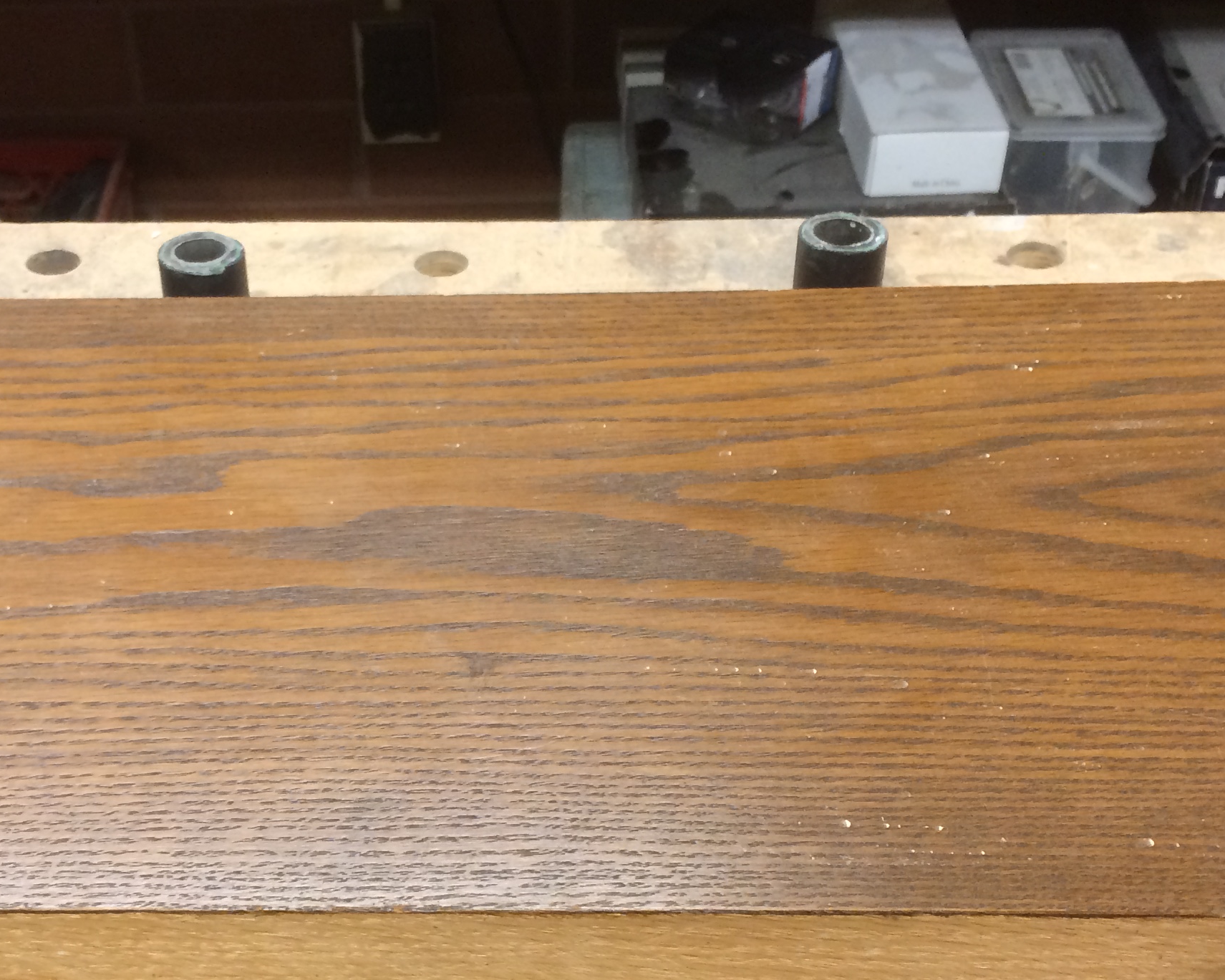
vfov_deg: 27.7
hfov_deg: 34.6
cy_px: 749
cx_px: 485
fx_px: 1958
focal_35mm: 54
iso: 125
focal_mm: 4.15
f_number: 2.2
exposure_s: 1/30
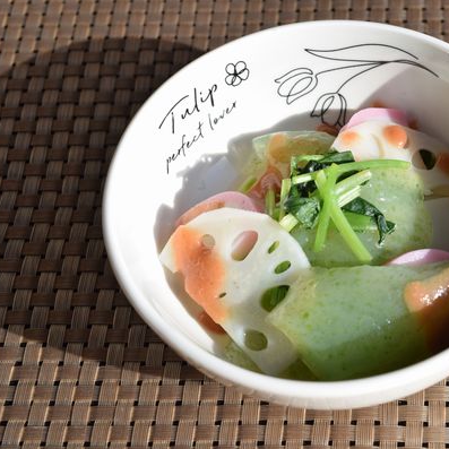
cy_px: 225
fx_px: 1130
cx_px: 329
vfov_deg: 22.5
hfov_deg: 22.3
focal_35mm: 77
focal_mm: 40
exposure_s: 1/250
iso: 100
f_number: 8
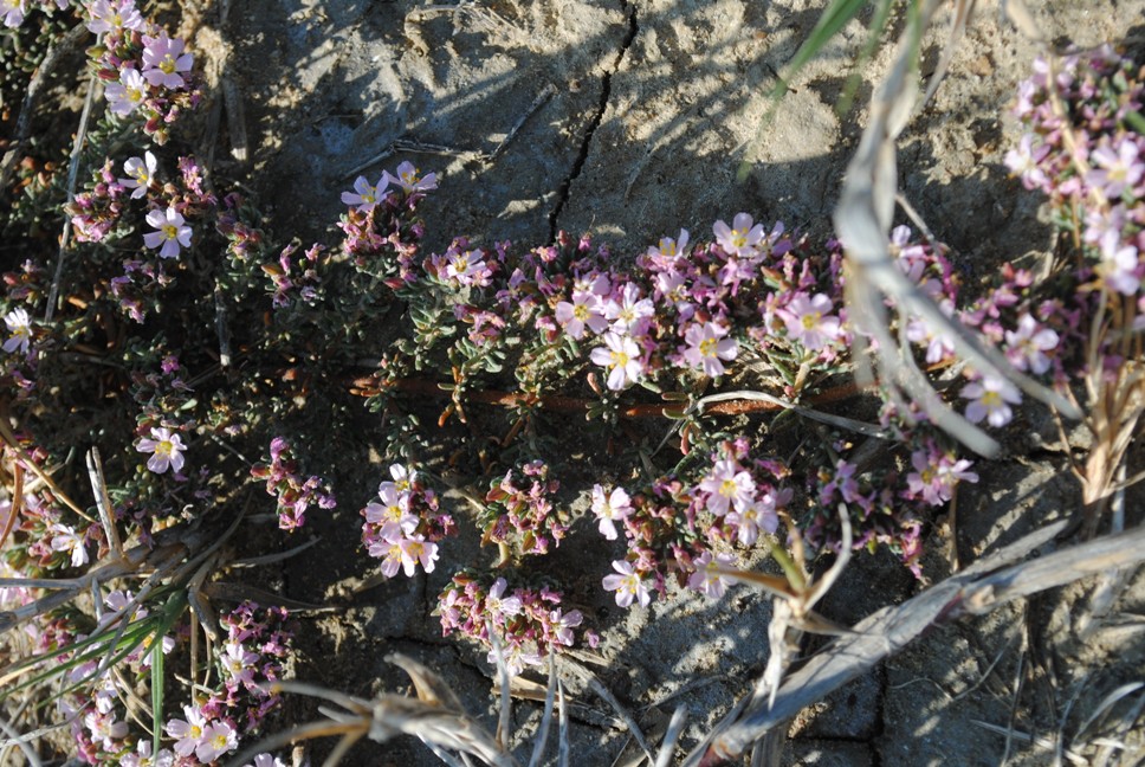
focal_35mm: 82
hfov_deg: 24.6
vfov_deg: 16.6
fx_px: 2627
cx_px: 572
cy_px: 384
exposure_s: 1/400
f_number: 8
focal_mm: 55
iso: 200
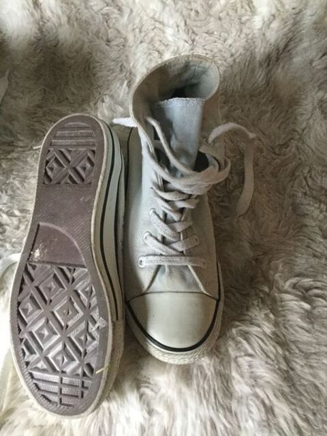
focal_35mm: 31
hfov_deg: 45.4
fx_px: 390
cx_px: 164
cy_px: 218
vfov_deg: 58.4
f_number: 2.4
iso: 250
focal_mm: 3.3
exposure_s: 1/17
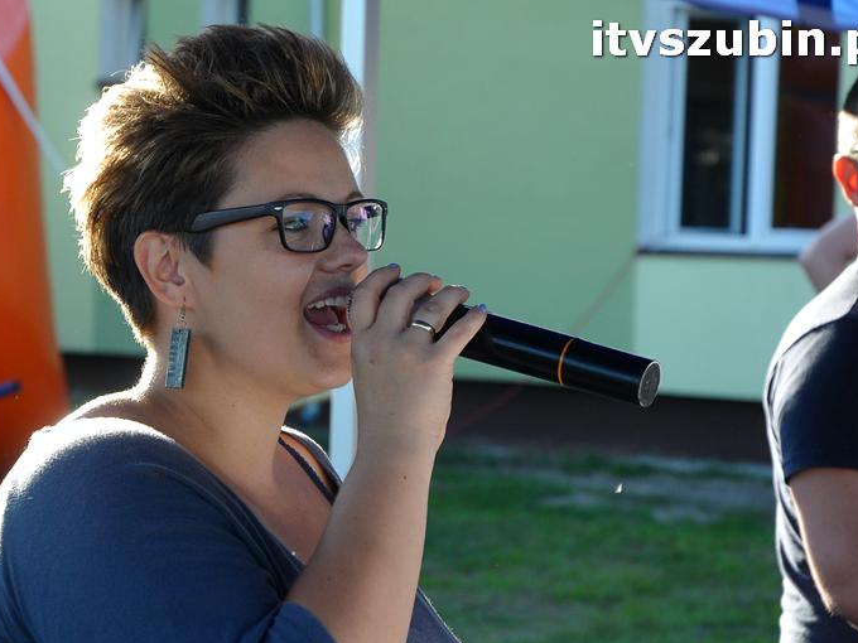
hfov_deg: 18.2
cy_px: 336
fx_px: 2677
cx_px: 399
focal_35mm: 108
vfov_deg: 13.7
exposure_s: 1/500
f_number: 5.6
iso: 800
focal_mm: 60
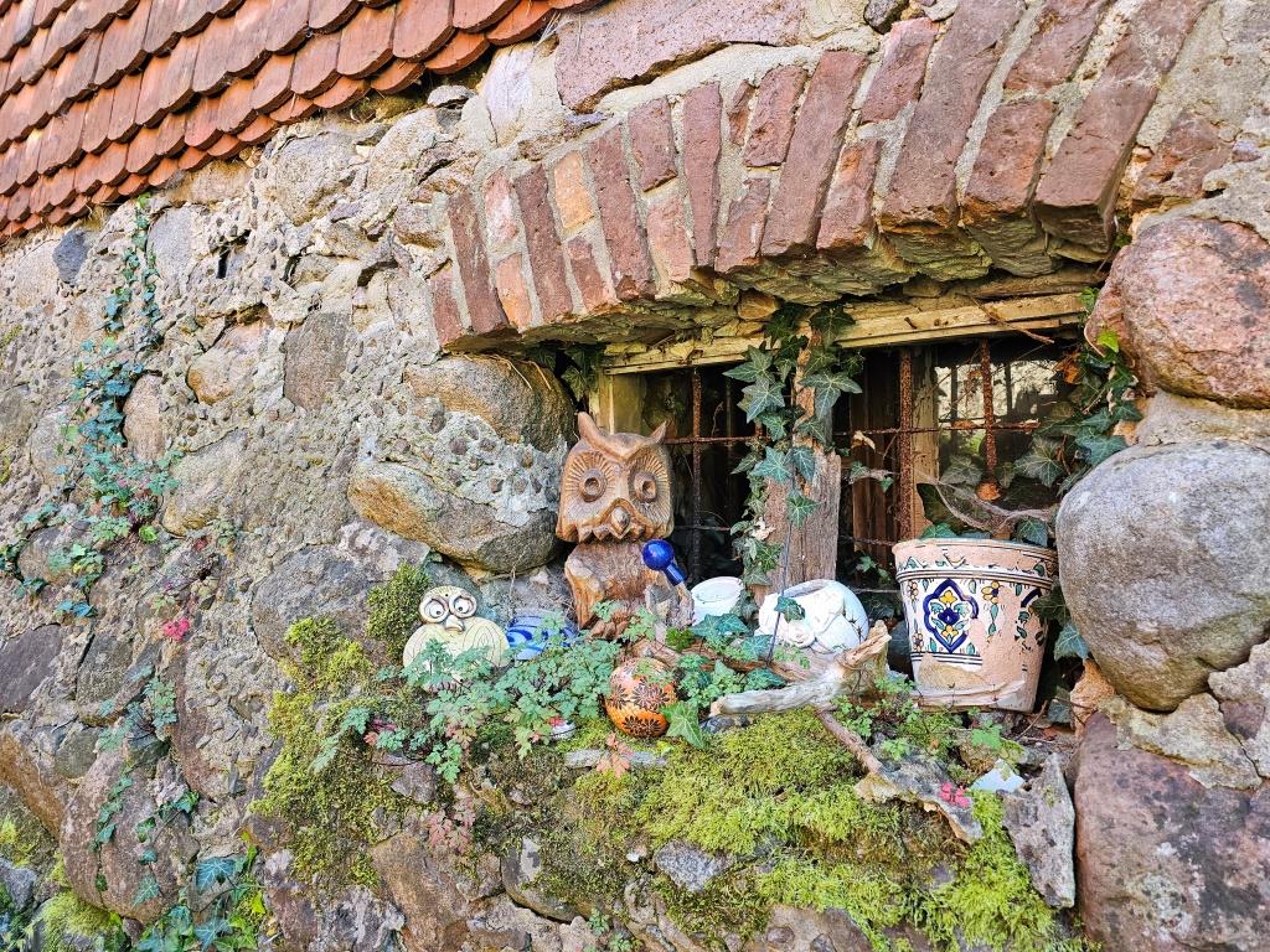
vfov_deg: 58.9
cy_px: 476
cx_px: 635
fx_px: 844
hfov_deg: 73.9
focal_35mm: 23
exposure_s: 1/180
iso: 125
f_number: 1.7
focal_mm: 6.3
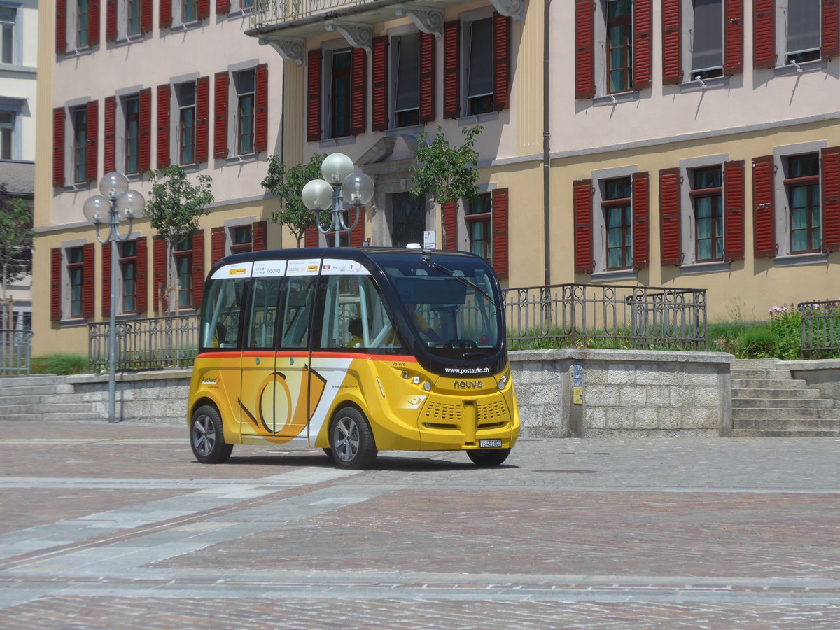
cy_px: 315
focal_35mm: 124
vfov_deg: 12.0
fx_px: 3009
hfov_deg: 15.9
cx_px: 420
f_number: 5.2
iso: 80
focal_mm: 24.3
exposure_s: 1/500
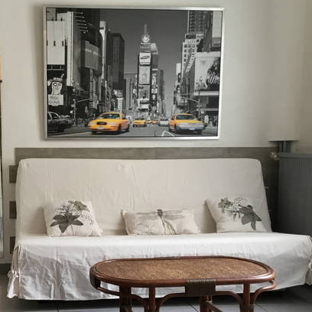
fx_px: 540
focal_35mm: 53
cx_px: 75
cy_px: 193
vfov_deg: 32.1
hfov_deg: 31.6
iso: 80
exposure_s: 1/33
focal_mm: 3.3
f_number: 2.4
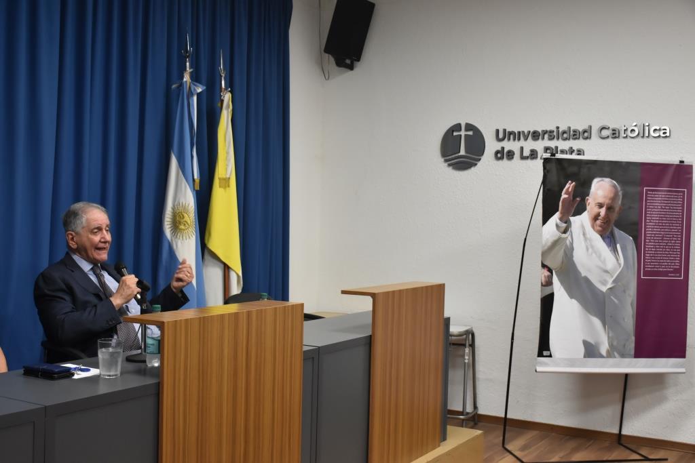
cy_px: 232
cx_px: 348
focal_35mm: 45
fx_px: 869
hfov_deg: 43.6
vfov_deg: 29.9
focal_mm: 30
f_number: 5
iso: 1600
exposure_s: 1/100
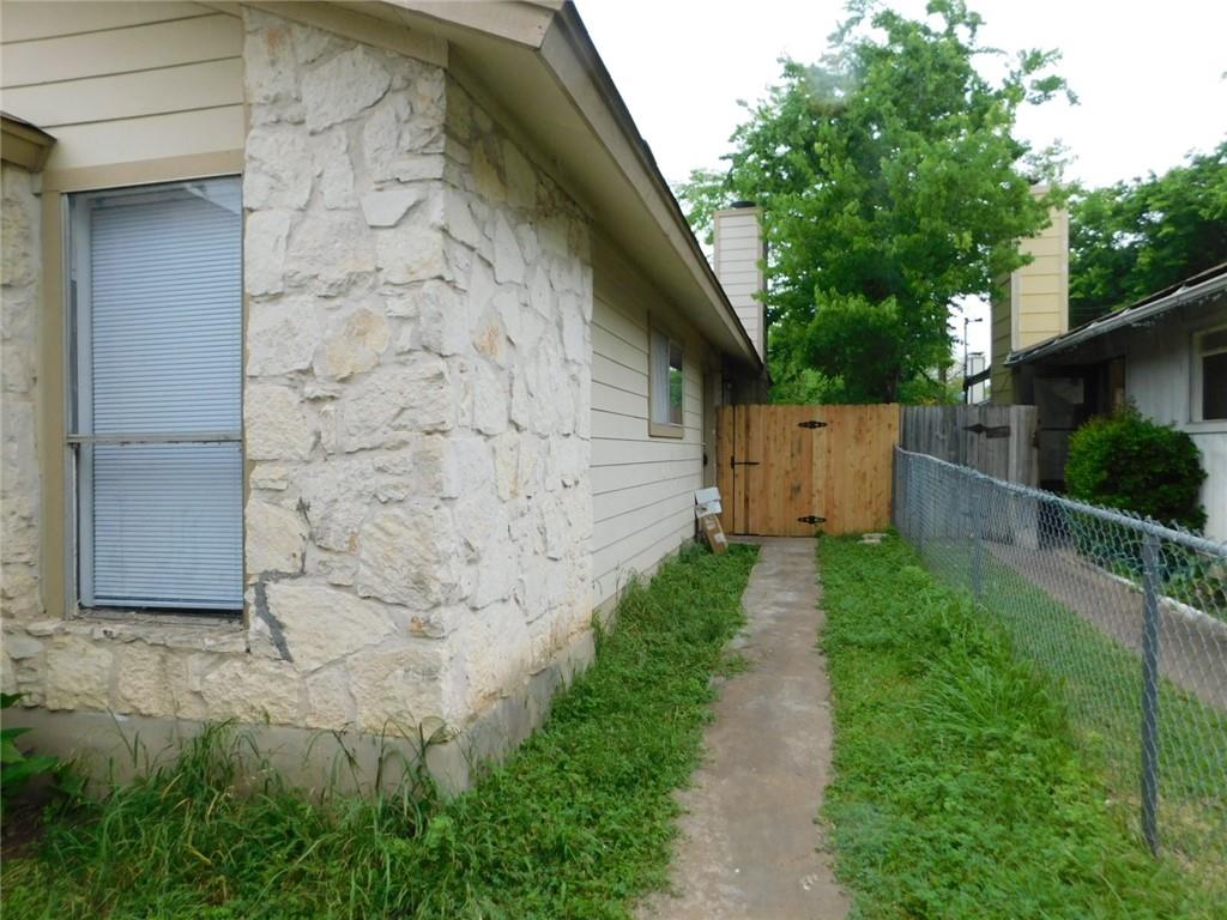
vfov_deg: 58.9
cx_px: 614
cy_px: 460
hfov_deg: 73.9
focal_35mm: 23
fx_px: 815
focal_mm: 4
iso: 125
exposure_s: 1/160
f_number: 3
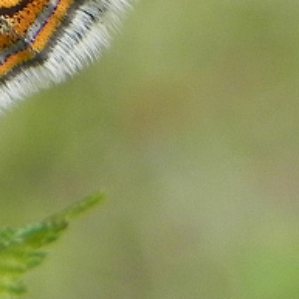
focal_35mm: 351
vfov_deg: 4.9
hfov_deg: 4.8
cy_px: -234
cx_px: -451
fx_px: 3430
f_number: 4
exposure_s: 1/416
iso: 160
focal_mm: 13.4
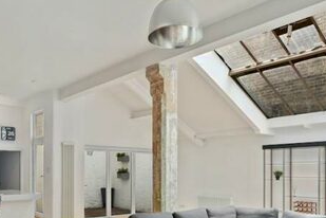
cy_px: 171
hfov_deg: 55.6
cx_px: 143
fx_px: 308
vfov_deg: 37.6
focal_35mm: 34
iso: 100
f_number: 5.6
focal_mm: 10
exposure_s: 1/20
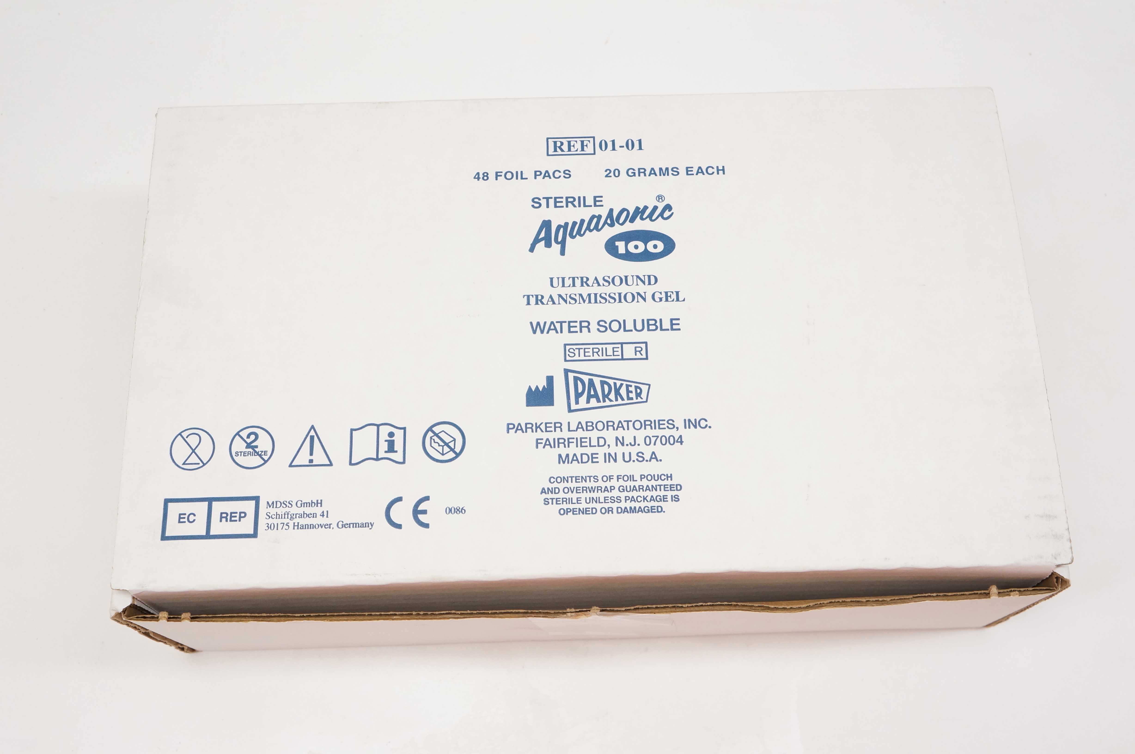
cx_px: 568
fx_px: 1228
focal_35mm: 39
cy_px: 377
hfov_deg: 49.6
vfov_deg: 34.1
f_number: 7.1
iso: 800
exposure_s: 1/100
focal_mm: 26
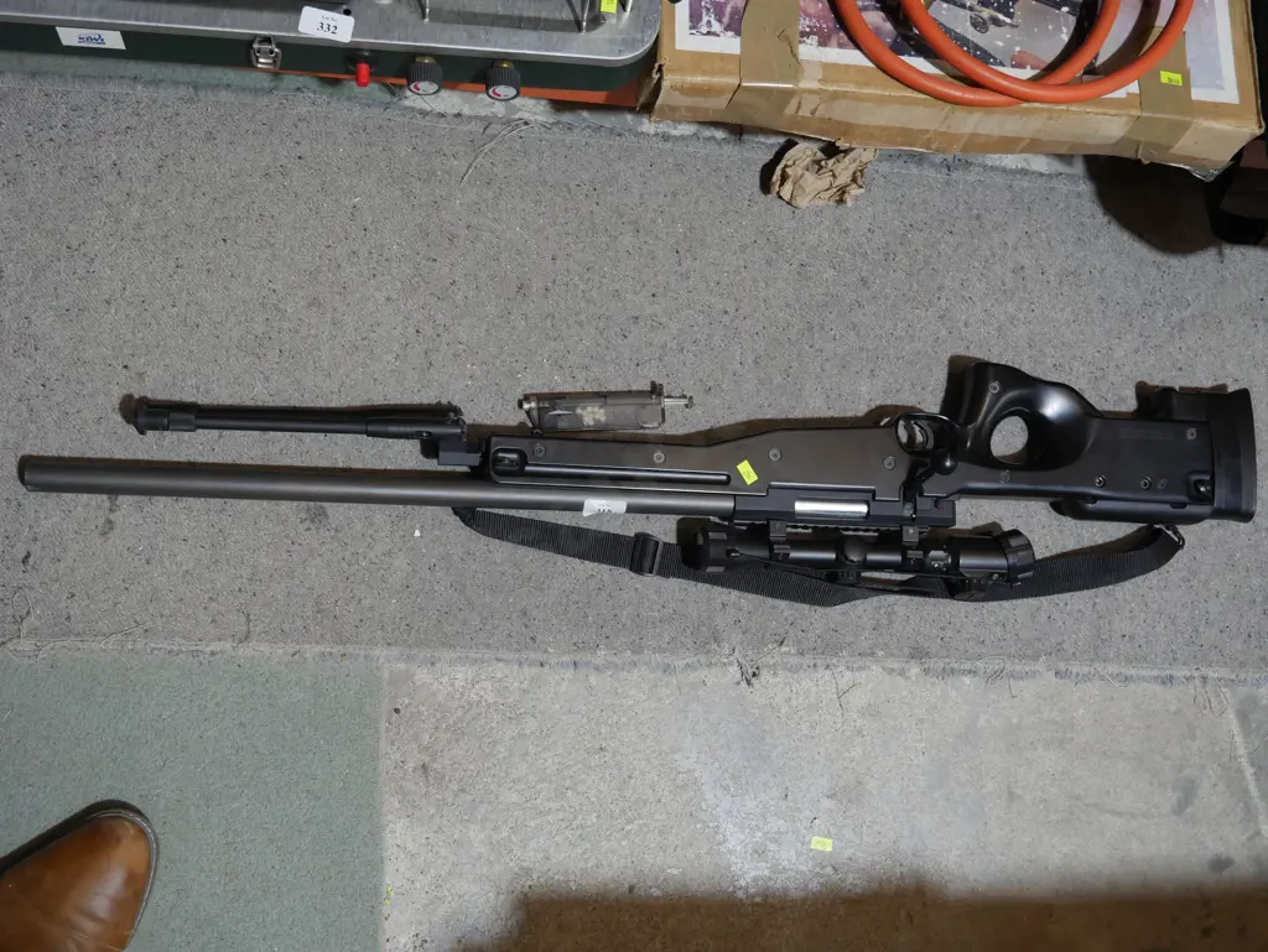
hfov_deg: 49.0
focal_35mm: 38
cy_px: 476
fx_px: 1393
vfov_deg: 37.8
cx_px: 634
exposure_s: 1/60
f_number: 4.1
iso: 400
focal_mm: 19
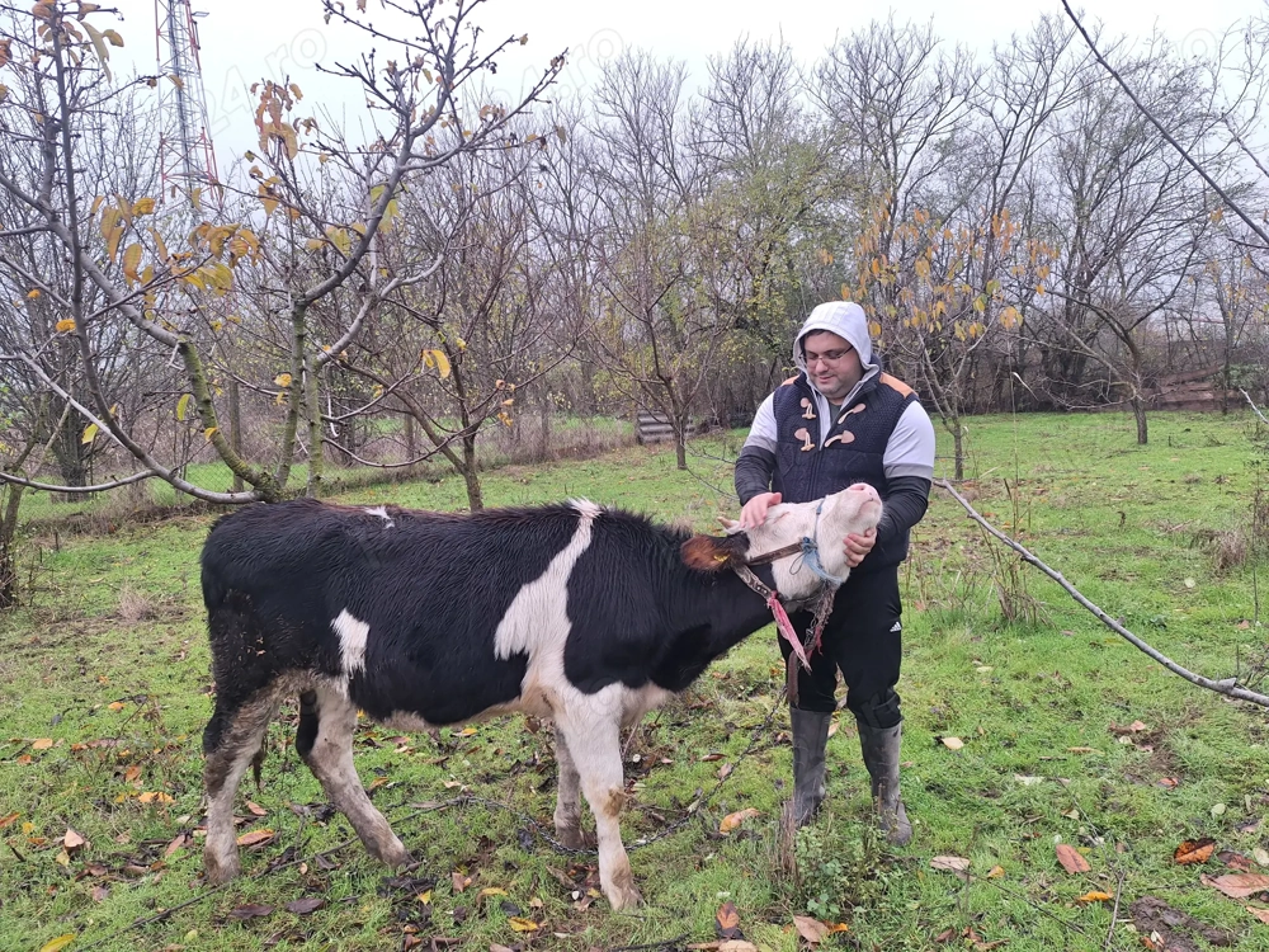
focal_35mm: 23
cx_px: 634
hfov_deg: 73.9
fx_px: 843
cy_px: 476
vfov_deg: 58.9
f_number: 1.8
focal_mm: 5.54
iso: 40
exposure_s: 1/110
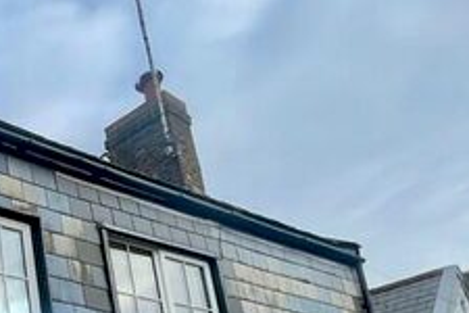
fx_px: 547
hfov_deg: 33.1
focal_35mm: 42
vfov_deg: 27.8
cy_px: 379
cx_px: -152
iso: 25
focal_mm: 1.54
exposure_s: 1/448
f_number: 2.4
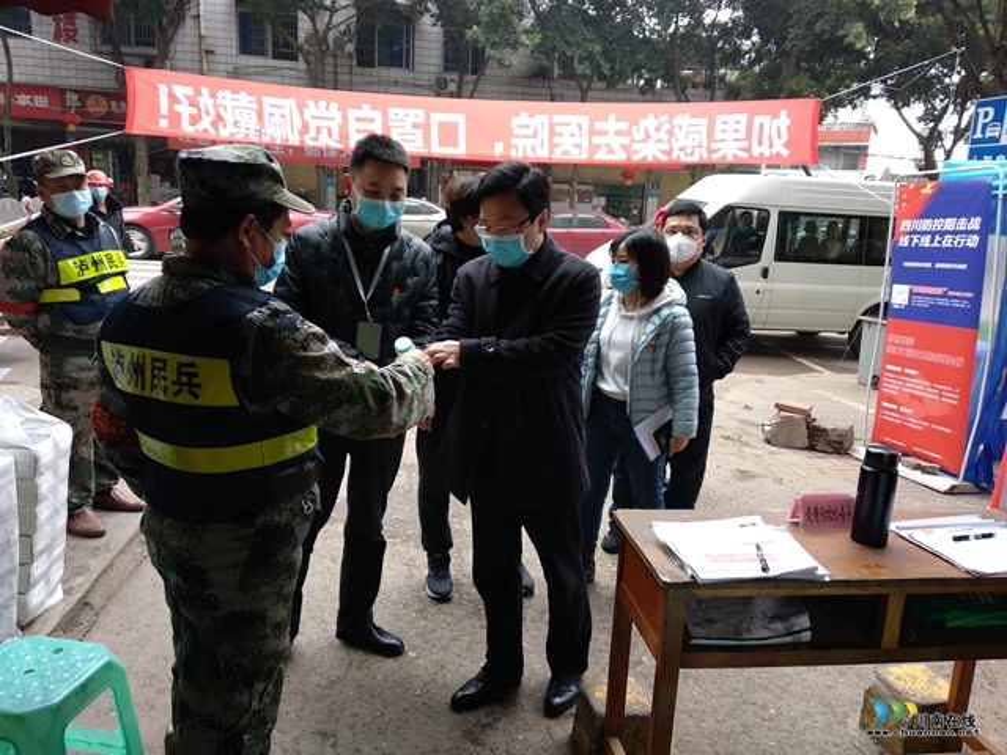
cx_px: 504
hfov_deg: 67.3
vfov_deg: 53.1
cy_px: 378
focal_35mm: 26
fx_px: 756
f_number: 2.2
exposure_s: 1/50
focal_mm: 3.81
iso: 250
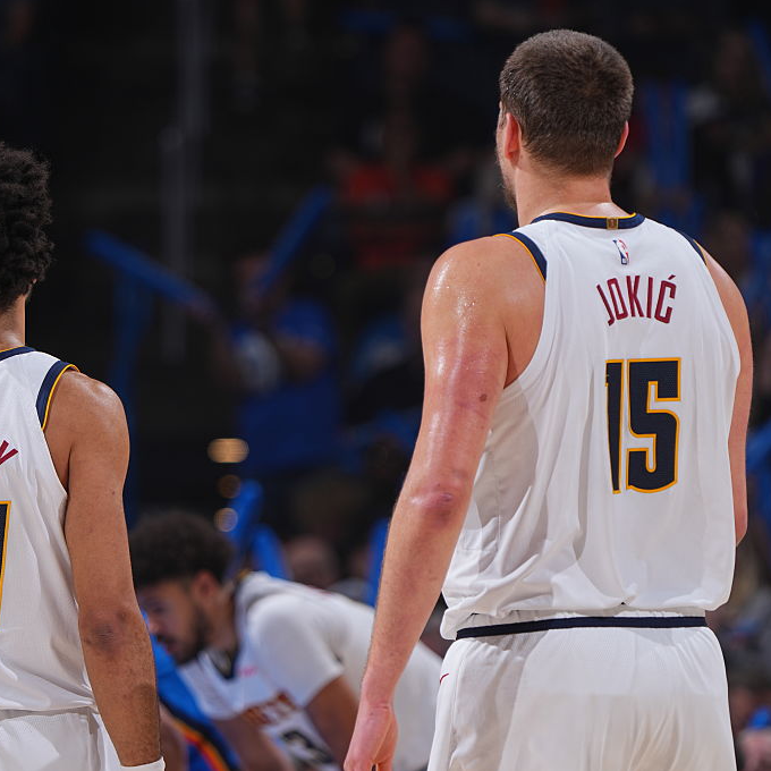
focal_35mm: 540
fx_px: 13607
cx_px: 313
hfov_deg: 3.2
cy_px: 385
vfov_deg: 3.2
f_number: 6.3
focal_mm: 422
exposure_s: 1/400
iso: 160
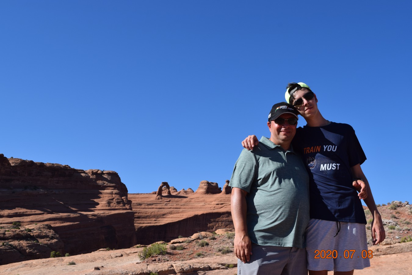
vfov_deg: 30.8
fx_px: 498
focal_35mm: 44
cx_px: 206
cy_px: 138
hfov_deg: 45.0
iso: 200
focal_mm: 29
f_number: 10
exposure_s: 1/400
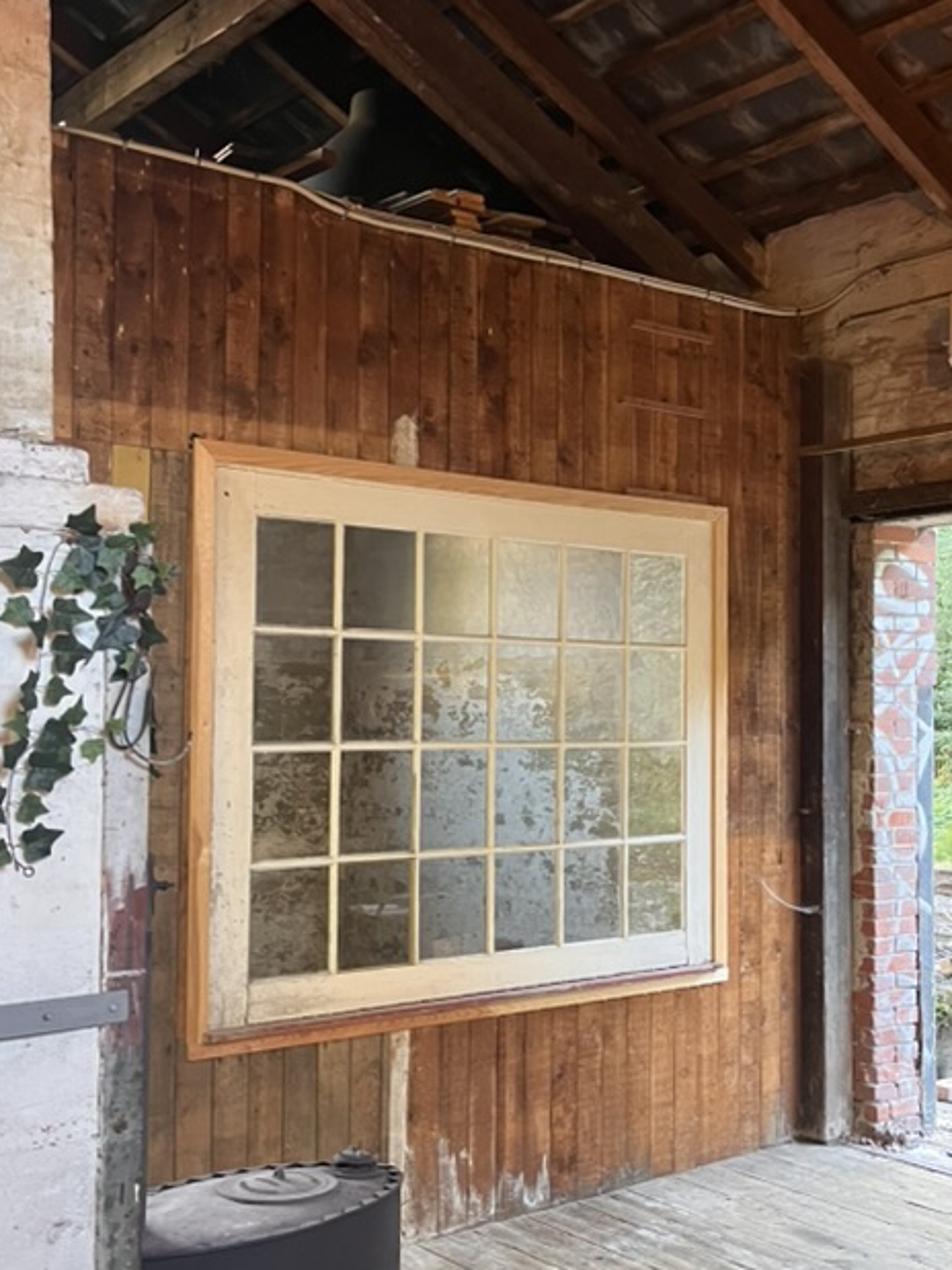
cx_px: 677
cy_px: 685
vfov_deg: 43.8
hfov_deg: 33.1
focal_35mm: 43
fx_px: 1577
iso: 200
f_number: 1.6
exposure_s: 1/50
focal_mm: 5.1
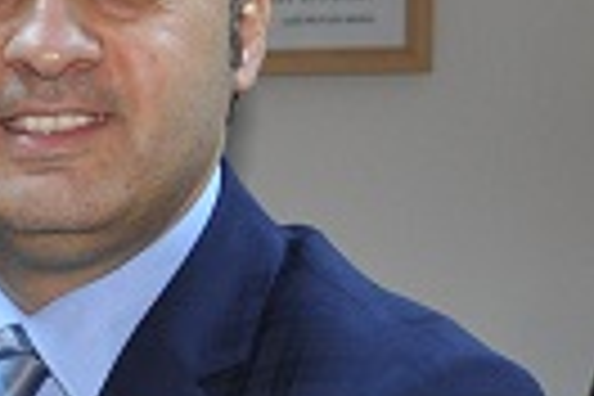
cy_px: 486
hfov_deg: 10.8
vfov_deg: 7.8
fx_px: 2887
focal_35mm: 175
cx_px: -544
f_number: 3.8
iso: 800
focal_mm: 24
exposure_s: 1/60
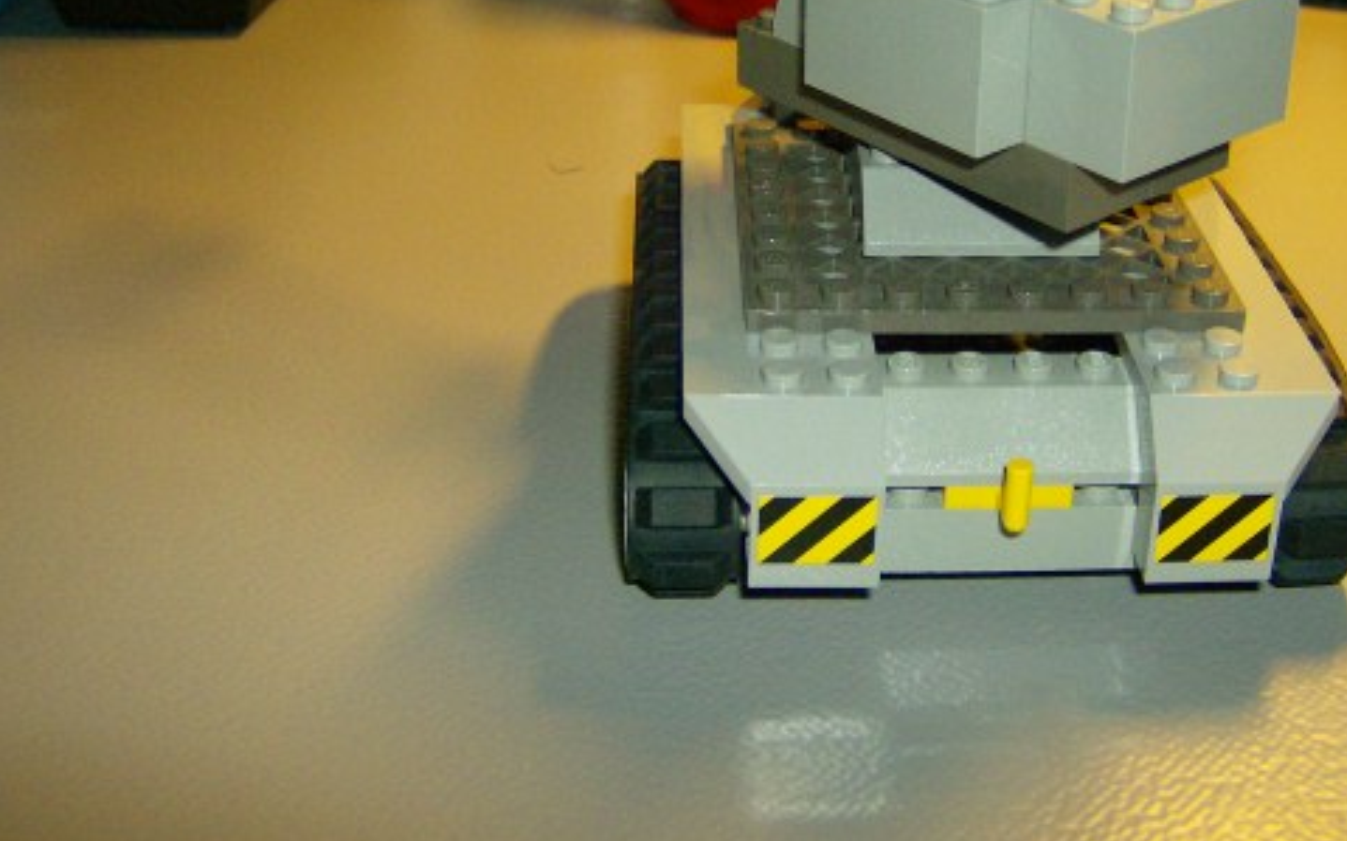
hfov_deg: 39.5
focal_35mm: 51
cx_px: 762
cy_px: 239
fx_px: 1872
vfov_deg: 25.1
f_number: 2.8
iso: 200
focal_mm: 6
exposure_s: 1/60
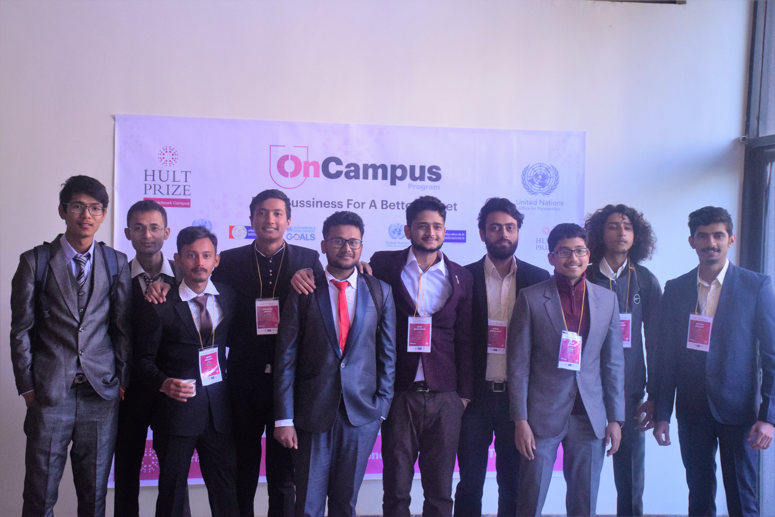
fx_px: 1227
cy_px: 258
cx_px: 388
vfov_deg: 23.8
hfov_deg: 35.1
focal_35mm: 57
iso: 4000
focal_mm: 38
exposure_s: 1/125
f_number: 5.6
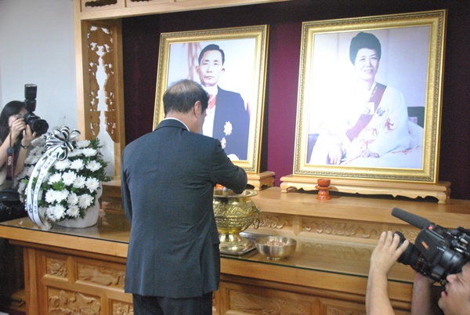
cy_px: 158
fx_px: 588
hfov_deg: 43.5
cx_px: 235
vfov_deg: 30.0
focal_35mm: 45
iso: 1600
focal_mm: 30
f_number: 4.5
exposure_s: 1/80
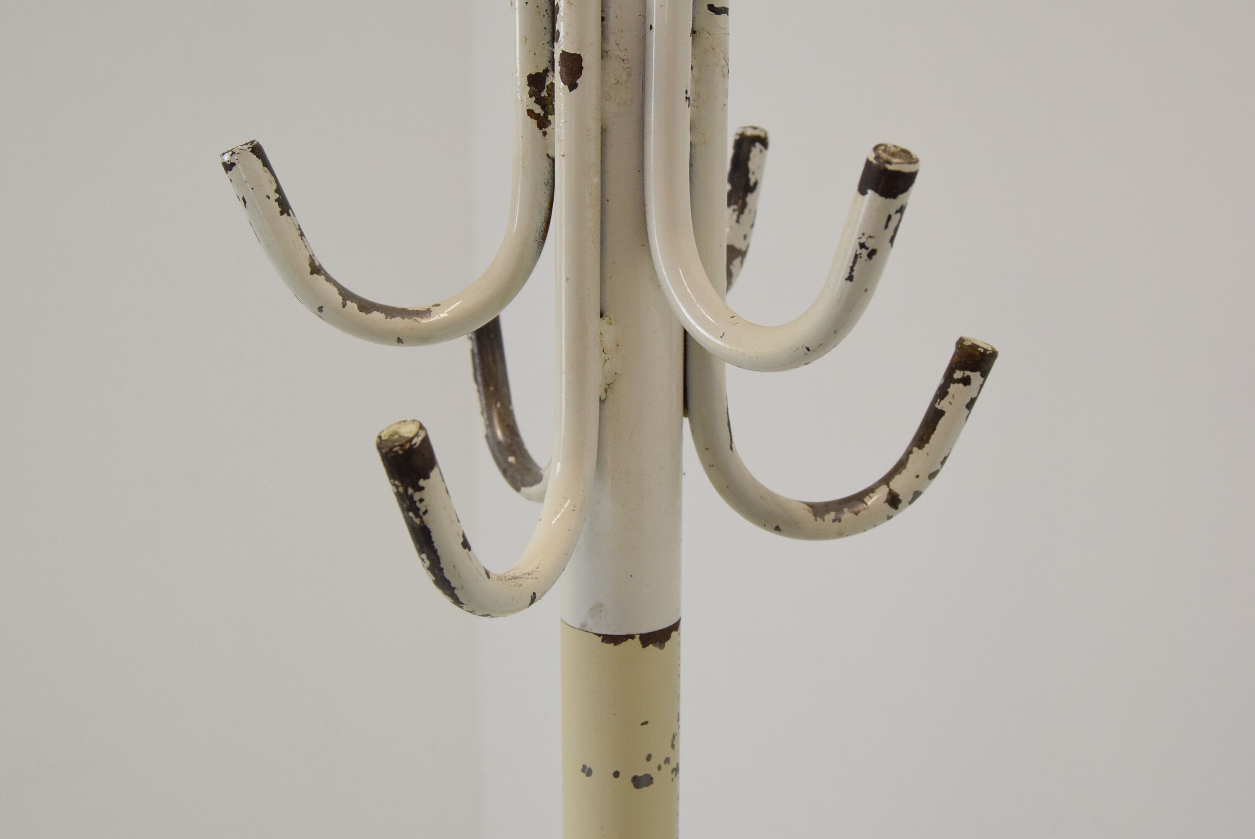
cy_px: 420
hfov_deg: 43.6
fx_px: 1570
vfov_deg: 29.9
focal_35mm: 45
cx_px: 628
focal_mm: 30
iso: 1600
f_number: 8
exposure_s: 1/250
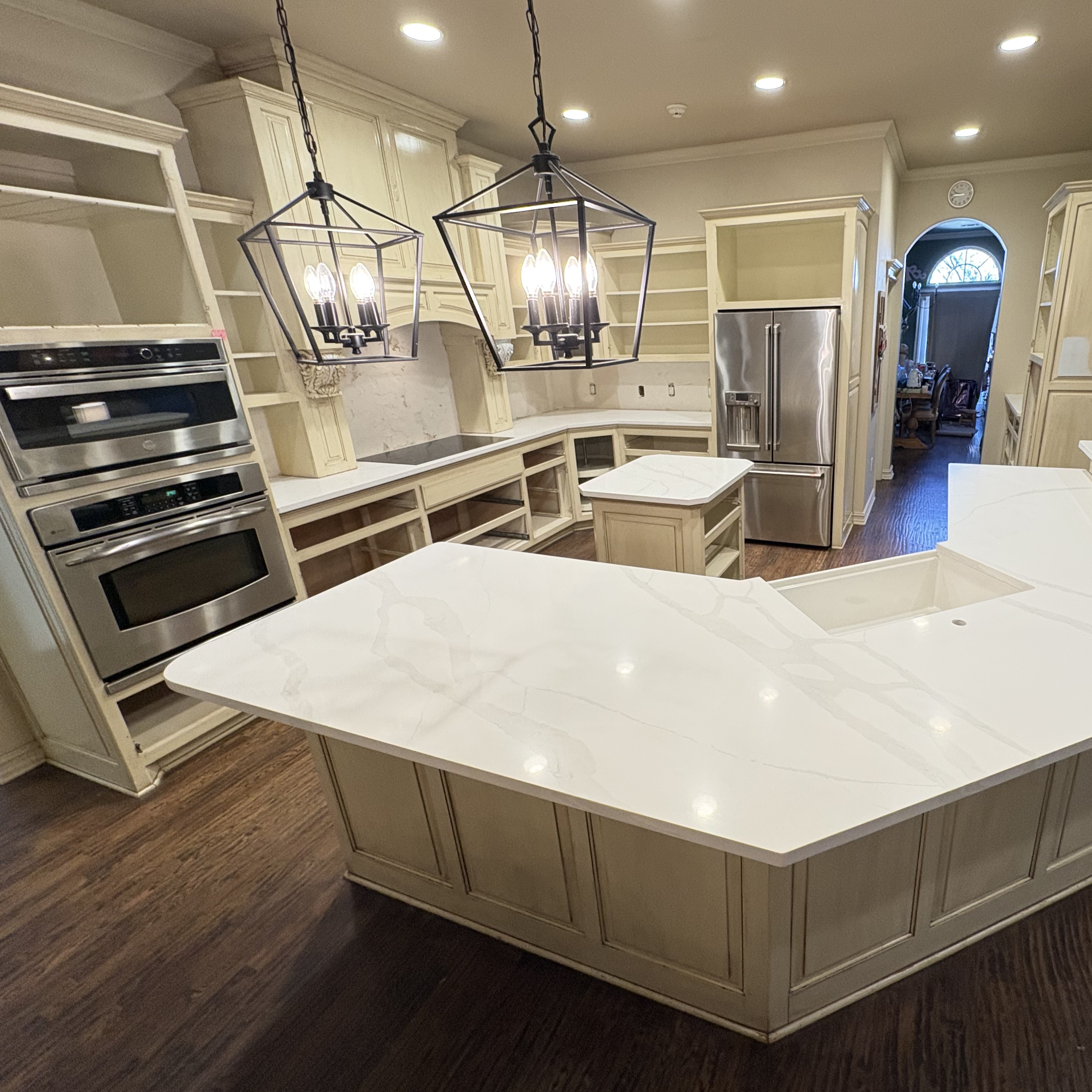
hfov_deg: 81.5
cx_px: 715
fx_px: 607
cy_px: 534
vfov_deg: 84.0
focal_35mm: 17
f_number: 2.2
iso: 400
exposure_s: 1/60
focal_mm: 2.22
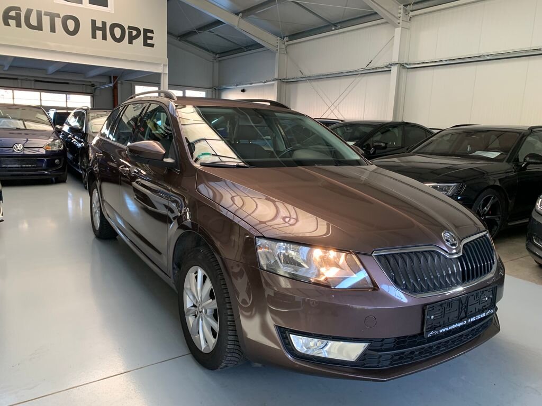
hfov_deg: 67.3
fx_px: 407
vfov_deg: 53.1
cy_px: 203
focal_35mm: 26
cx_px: 271
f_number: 1.8
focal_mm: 4.25
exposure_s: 1/60
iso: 125
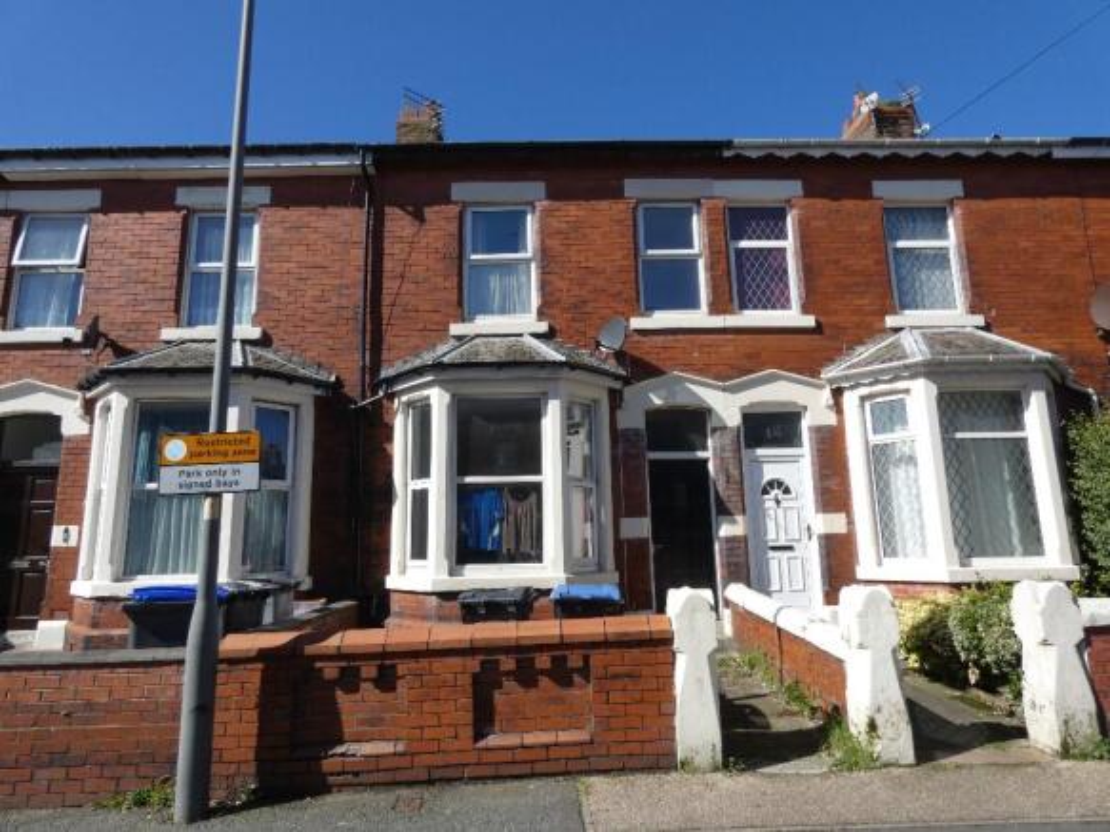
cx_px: 555
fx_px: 641
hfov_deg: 81.8
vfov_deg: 66.0
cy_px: 416
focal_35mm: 20
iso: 80
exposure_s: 1/800
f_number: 3.5
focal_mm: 3.6
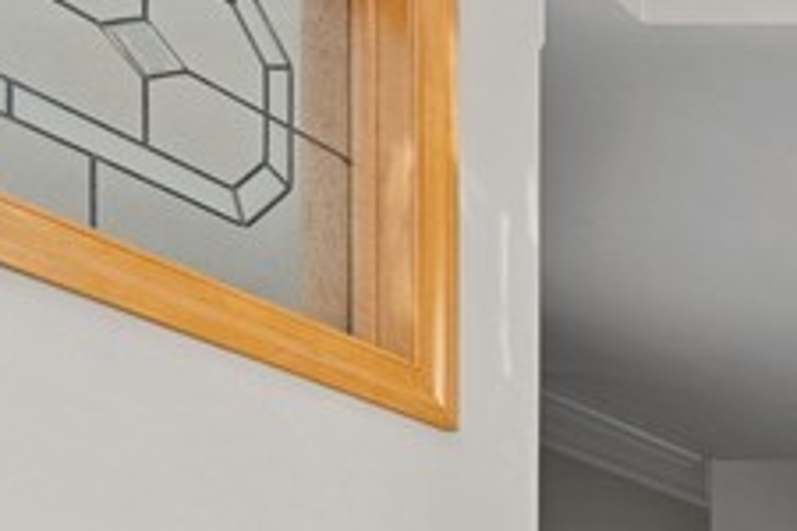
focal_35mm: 77
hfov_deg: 17.5
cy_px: 906
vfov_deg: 15.6
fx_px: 1705
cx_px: 1645
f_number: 8
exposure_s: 1/30
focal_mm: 16
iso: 800
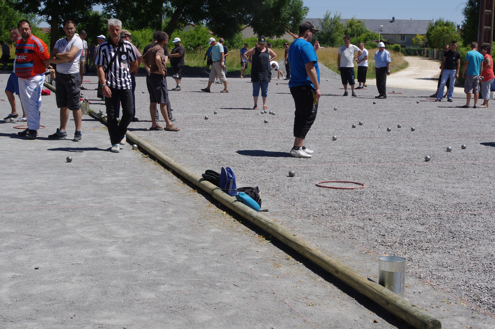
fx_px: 824
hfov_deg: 33.4
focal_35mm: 60
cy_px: 164
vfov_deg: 22.6
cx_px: 248
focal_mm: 40
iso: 200
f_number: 14
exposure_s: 1/200
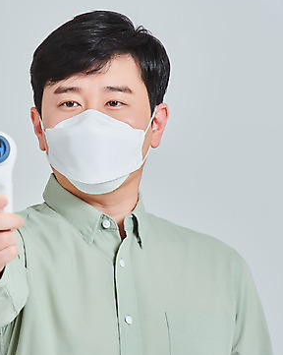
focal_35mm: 312
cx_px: 53
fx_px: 3272
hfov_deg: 4.9
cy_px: 171
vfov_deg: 6.2
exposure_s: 1/125
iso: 100
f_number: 14
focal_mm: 200
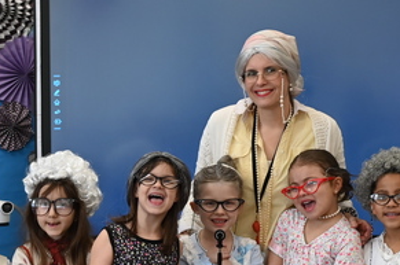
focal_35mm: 176
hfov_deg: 11.7
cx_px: 78
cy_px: 204
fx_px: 1952
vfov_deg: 7.8
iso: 400
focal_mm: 50
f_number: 2.8
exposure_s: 1/125
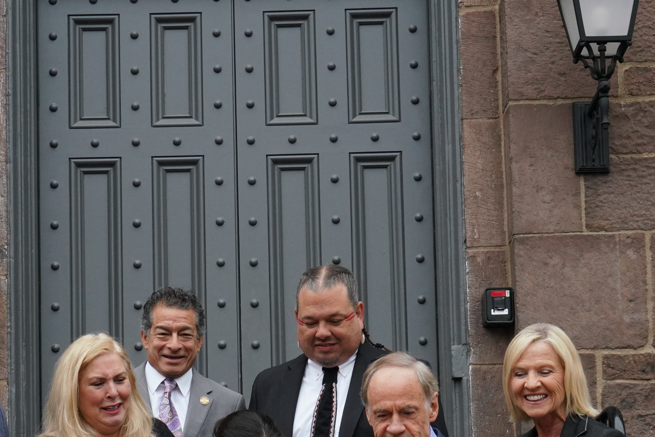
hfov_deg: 21.2
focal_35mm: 96
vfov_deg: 13.9
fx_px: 1747
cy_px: 488
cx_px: 223
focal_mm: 42
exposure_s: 1/500
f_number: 9
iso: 2000
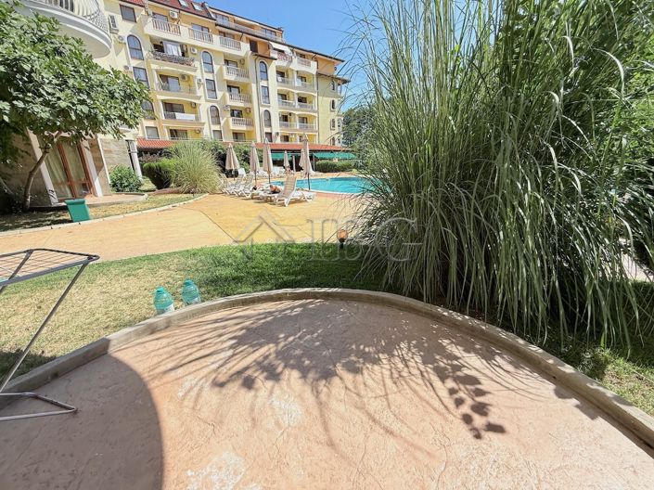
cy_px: 245
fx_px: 264
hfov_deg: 102.1
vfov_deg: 85.6
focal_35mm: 14
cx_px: 327
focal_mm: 2.22
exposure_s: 1/1211
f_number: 2.2
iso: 50
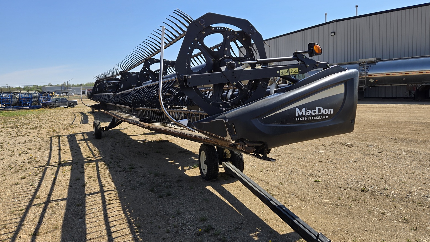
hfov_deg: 71.9
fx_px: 296
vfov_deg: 44.4
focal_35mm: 26
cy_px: 121
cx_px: 213
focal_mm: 5.4
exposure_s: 1/1785
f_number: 1.8
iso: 25
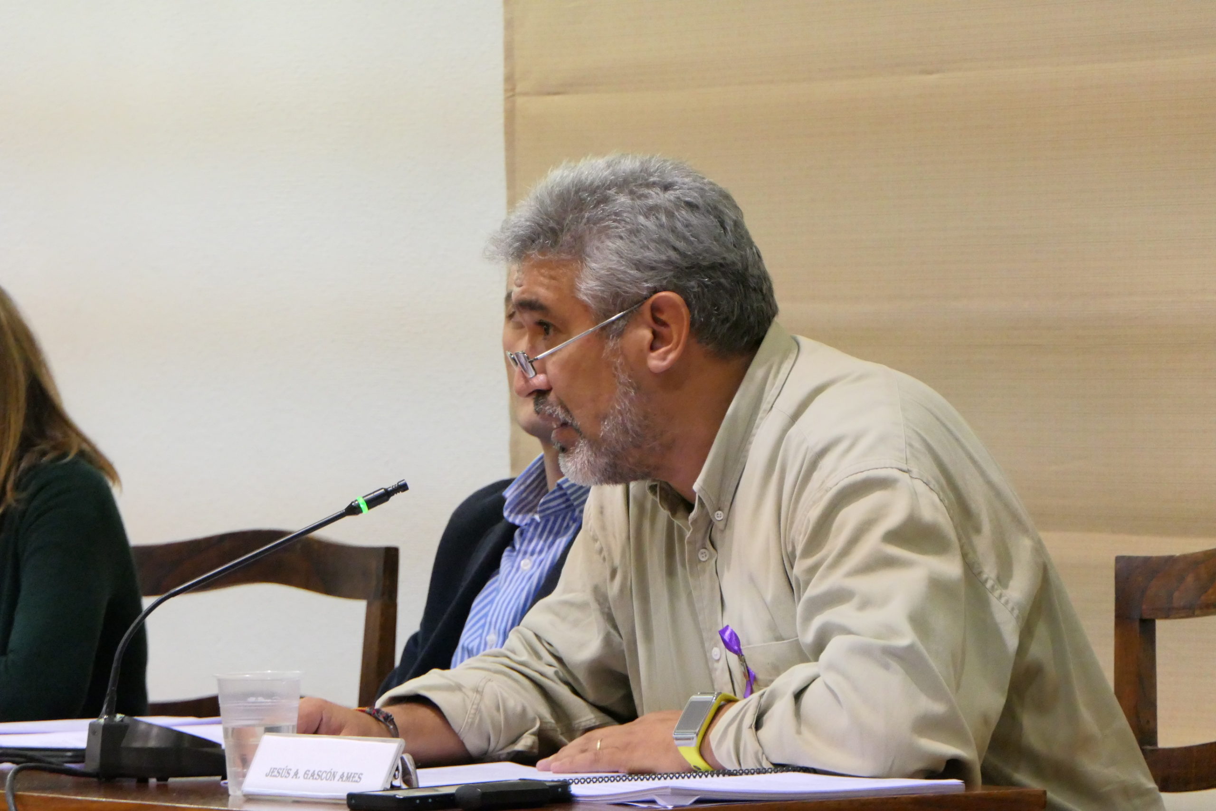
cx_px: 608
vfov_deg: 6.6
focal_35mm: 208
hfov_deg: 9.9
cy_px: 406
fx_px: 7026
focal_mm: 76.1
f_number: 4.4
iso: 3200
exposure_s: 1/80
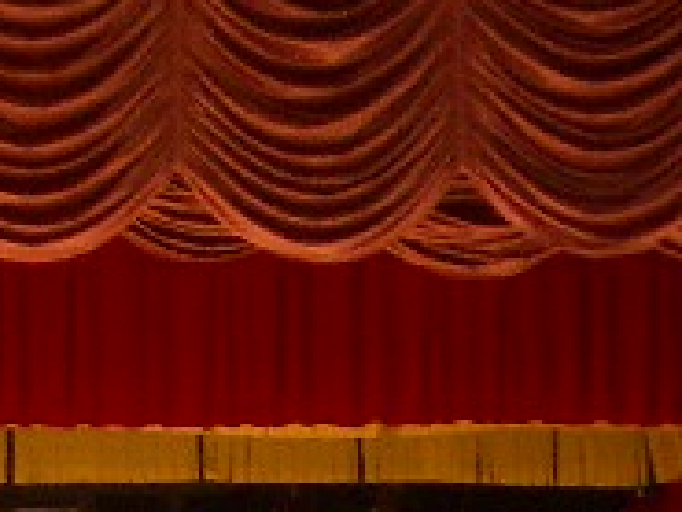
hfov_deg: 9.7
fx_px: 3825
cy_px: 1042
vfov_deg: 7.4
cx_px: -498
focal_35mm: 194
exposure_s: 1/15
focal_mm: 5.8
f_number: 2.6
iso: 100
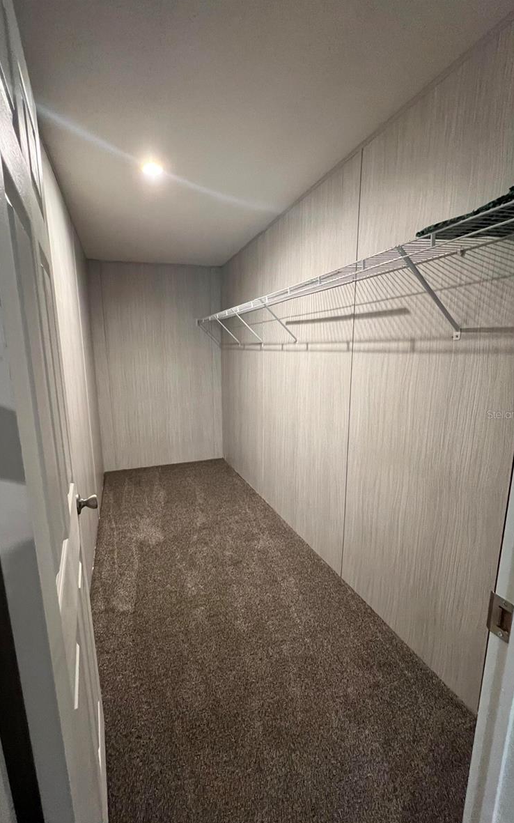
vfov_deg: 105.3
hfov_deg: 78.2
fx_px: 314
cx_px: 223
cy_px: 414
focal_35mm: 14
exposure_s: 1/60
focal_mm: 1.57
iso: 640
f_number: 1.8
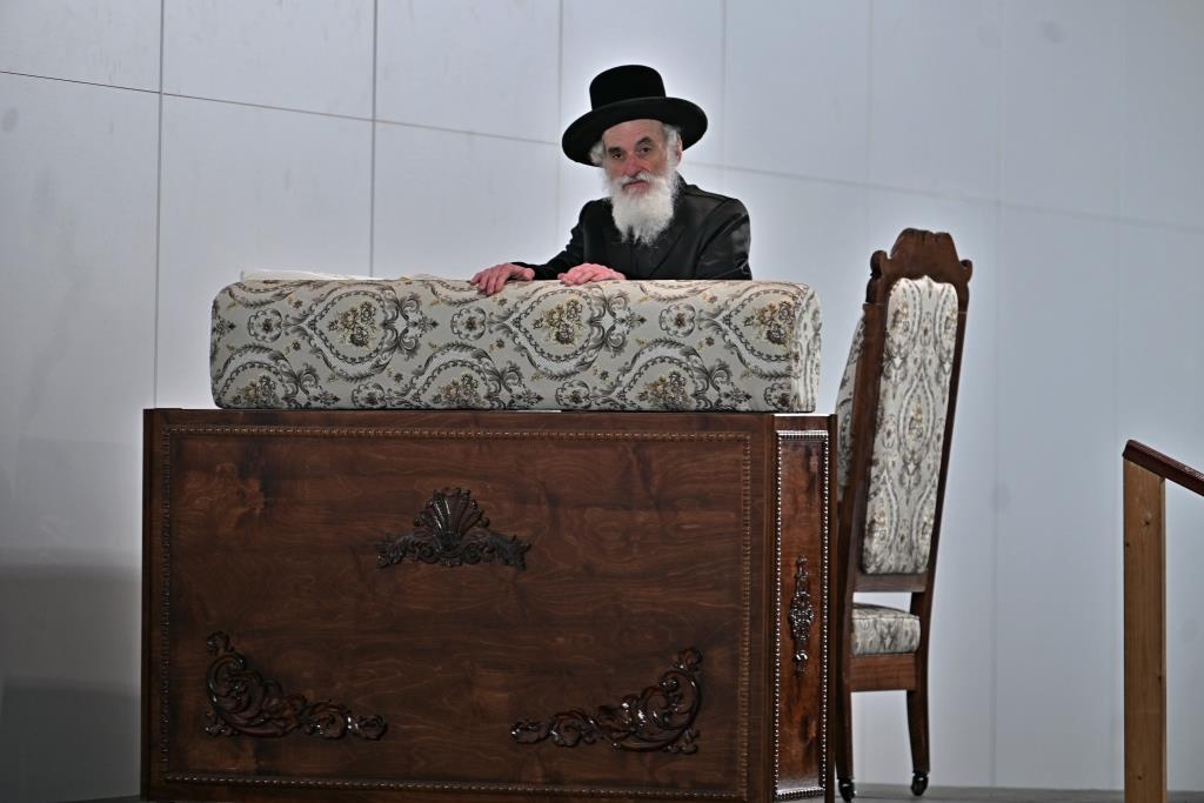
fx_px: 6689
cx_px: 602
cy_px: 402
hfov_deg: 10.3
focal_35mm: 200
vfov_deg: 6.9
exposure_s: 1/160
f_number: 2.8
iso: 320
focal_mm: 200
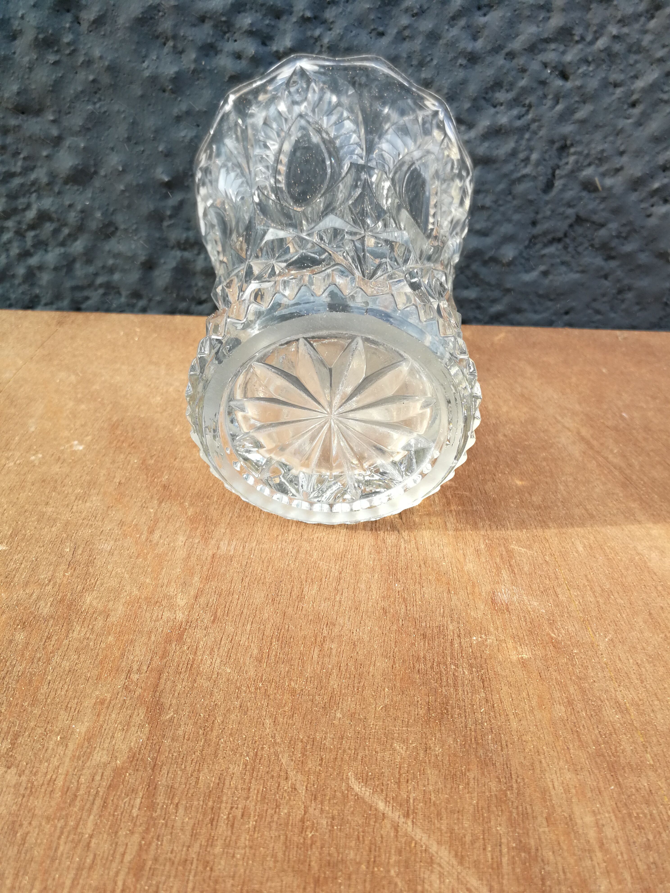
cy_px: 446
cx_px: 335
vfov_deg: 65.3
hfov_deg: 51.4
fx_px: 697
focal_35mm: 27
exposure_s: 1/104
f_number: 2.2
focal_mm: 3.95
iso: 50
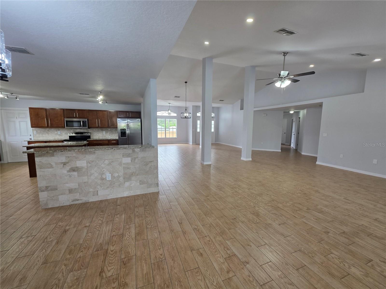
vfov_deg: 89.9
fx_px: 145
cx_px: 193
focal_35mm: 13
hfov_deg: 106.2
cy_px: 144
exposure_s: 1/120
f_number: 1.9
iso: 100
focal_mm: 2.2
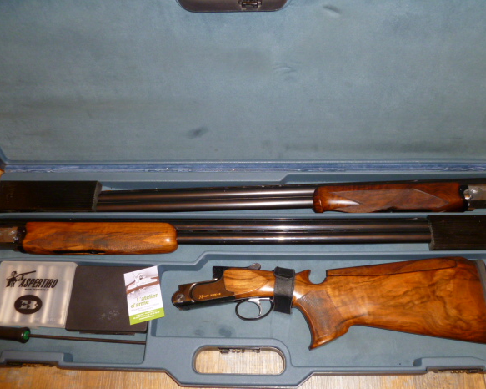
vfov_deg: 48.5
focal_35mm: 30
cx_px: 249
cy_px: 200
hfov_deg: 58.8
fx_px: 431
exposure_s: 1/10
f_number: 3.3
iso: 200
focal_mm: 5
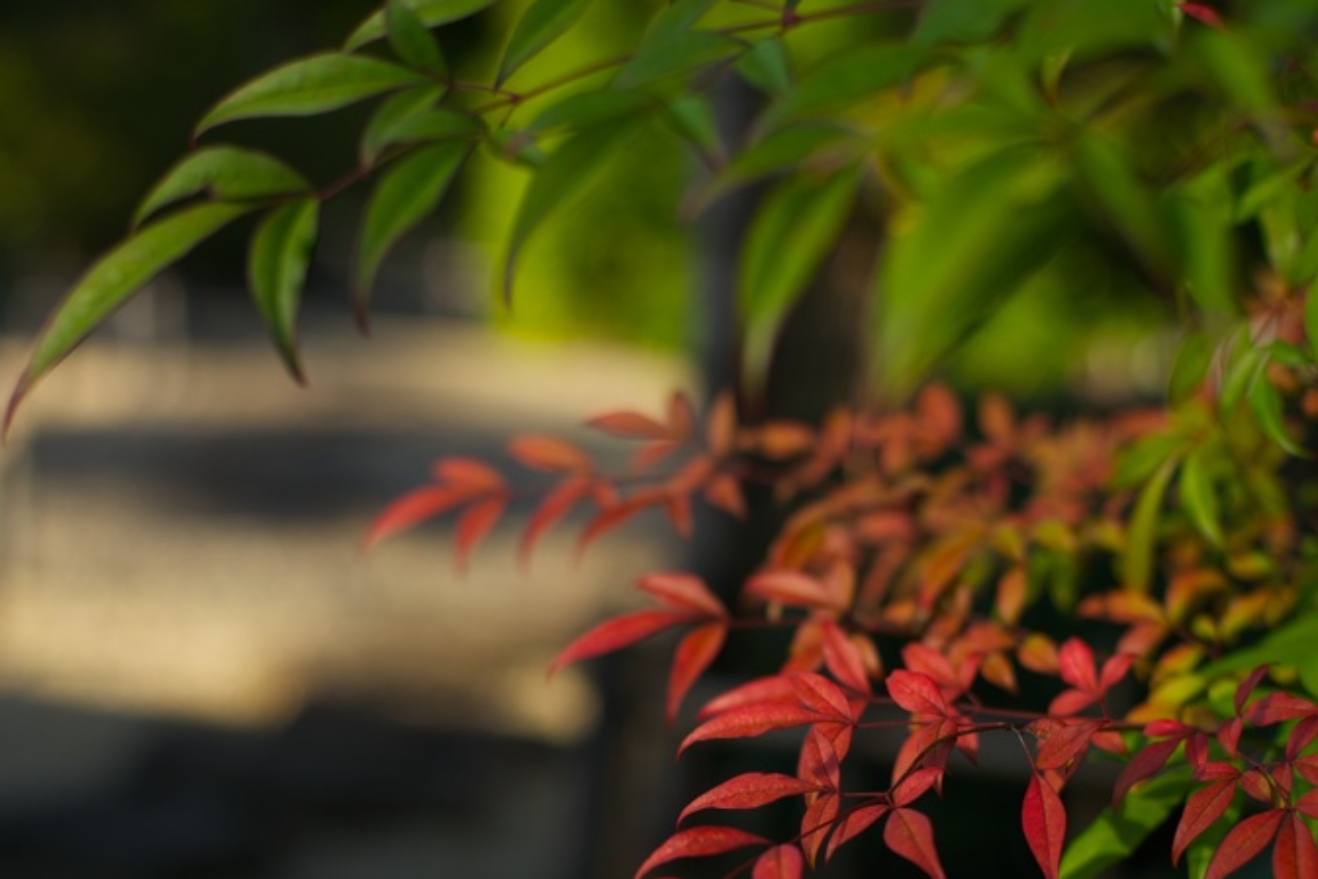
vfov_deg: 17.7
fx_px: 2783
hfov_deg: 26.6
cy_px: 807
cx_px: 655
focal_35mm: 76
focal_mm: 50
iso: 200
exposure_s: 1/1250
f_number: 2.8
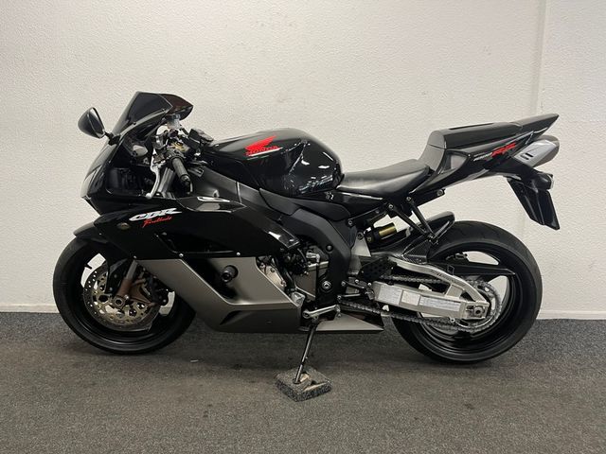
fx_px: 455
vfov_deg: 53.1
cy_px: 227
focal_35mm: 26
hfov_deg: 67.3
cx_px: 303
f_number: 1.6
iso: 100
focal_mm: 5.1
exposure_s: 1/50
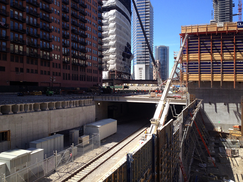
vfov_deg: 40.7
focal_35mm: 35
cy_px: 91
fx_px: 246
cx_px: 122
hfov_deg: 52.6
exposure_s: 1/863
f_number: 2.4
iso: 50
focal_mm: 4.28
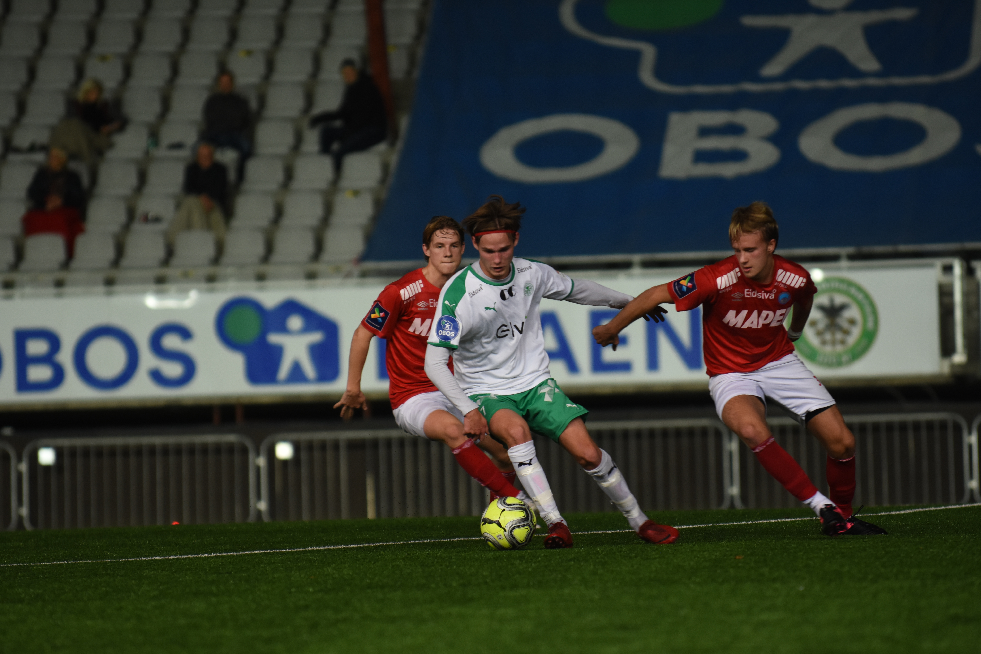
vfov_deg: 4.6
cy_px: 327
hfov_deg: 6.9
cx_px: 490
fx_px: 8174
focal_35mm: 300
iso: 800
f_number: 3.2
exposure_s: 1/640
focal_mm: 200
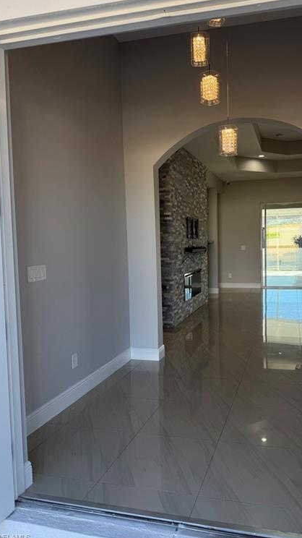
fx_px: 385
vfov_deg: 69.9
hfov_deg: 42.4
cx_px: 198
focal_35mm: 27
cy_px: 265
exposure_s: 1/728
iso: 80
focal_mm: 6.76
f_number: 1.78
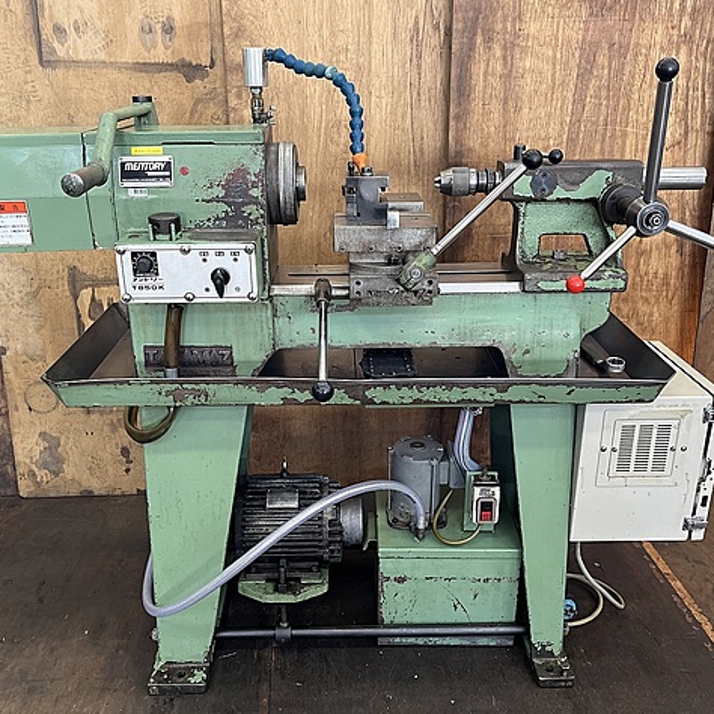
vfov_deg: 52.5
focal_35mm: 31
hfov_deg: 52.5
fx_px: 723
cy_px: 355
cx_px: 348
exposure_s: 1/106
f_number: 1.6
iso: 125
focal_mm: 5.1
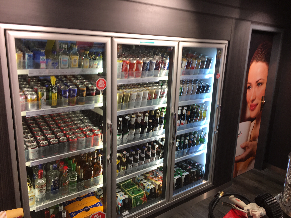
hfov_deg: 61.7
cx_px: 146
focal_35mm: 29
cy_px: 109
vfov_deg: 48.2
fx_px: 244
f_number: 2.2
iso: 25
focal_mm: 4.15
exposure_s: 1/50
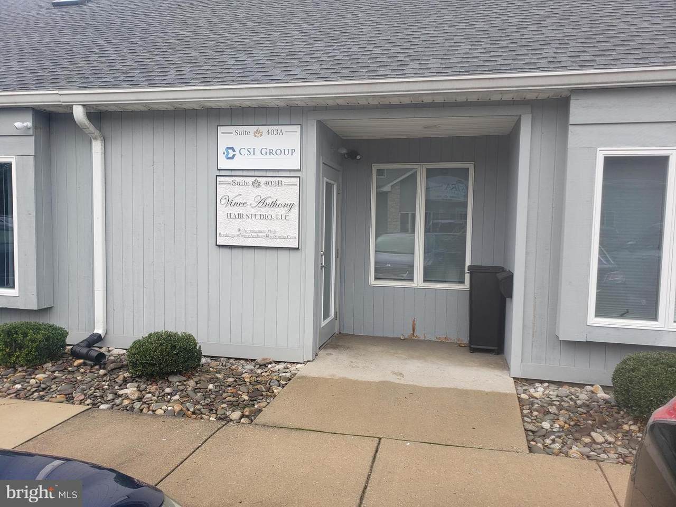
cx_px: 338
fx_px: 508
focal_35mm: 26
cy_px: 254
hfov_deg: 67.3
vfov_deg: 53.1
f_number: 2.4
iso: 50
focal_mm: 4.3
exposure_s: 1/172
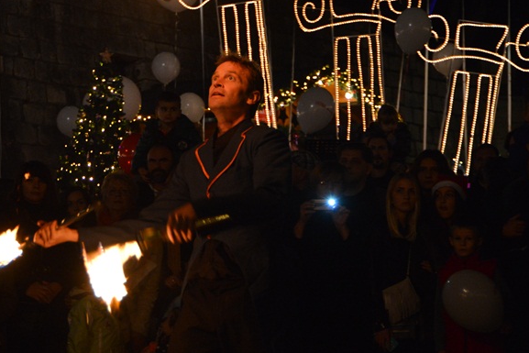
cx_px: 169
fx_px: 1720
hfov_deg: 17.4
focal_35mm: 117
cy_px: 138
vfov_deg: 11.7
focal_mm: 75
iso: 3200
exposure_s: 1/160
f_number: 5.3
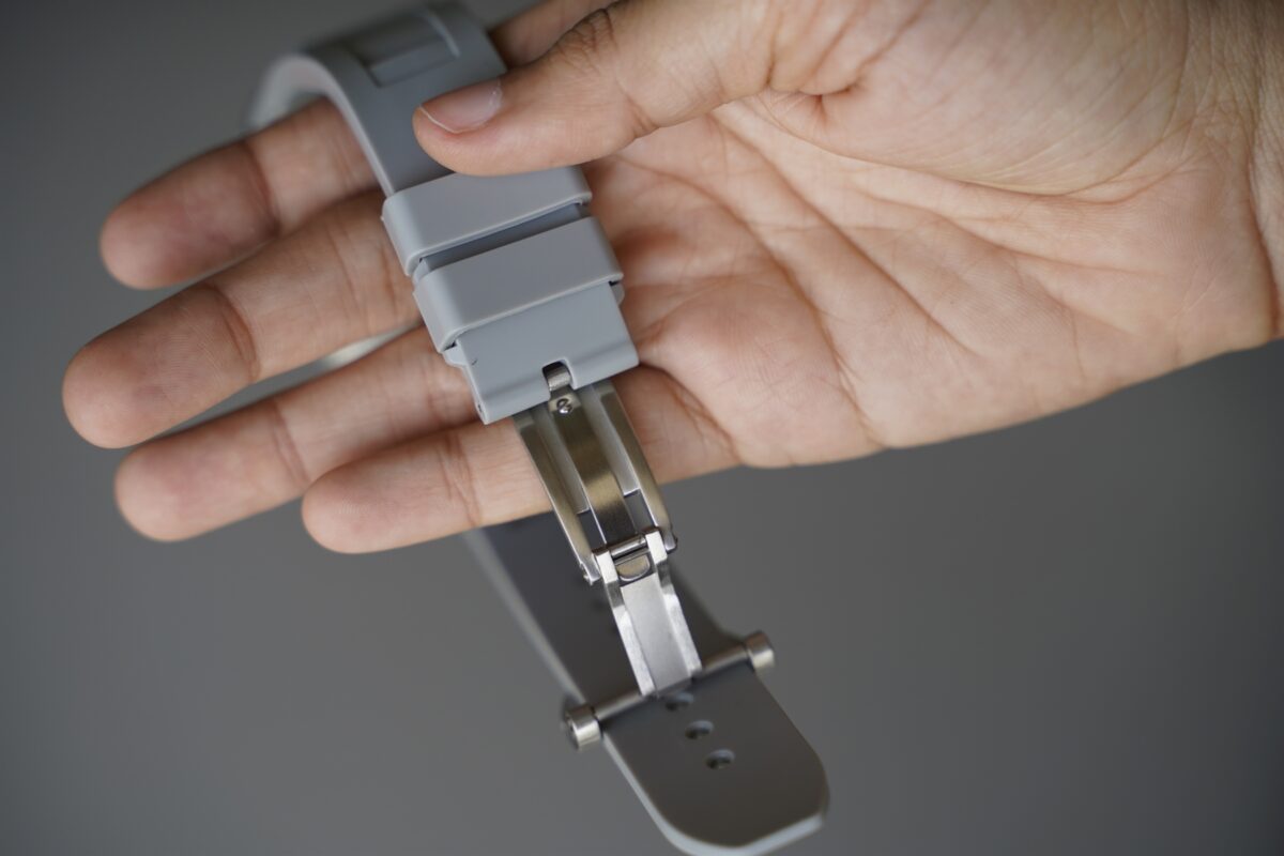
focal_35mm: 75
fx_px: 2675
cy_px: 428
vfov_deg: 18.2
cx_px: 642
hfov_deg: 27.0
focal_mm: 75
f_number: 4
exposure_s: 1/80
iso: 100
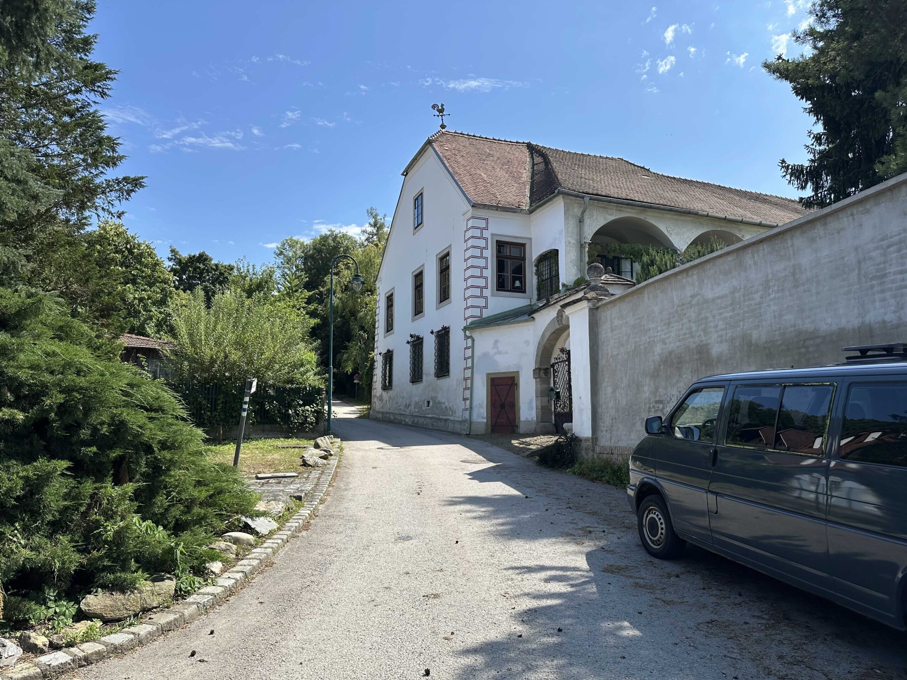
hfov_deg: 71.6
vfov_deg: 56.8
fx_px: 629
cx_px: 454
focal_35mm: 24
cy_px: 340
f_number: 1.78
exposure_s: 1/3058
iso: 80
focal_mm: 6.86
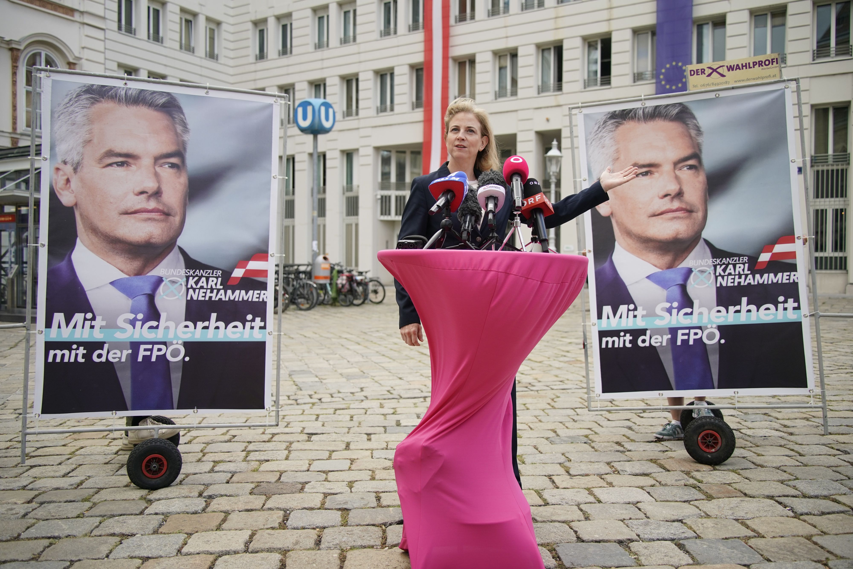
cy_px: 284
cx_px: 426
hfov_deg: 58.7
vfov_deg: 41.1
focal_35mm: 32
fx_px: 758
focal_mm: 32
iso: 320
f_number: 3.2
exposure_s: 1/800
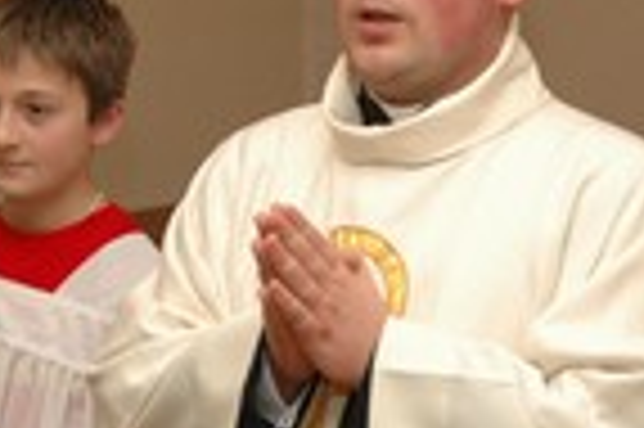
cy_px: 203
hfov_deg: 18.0
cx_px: 261
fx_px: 2026
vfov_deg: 12.1
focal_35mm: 113
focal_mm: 27
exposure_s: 1/60
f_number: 3.8
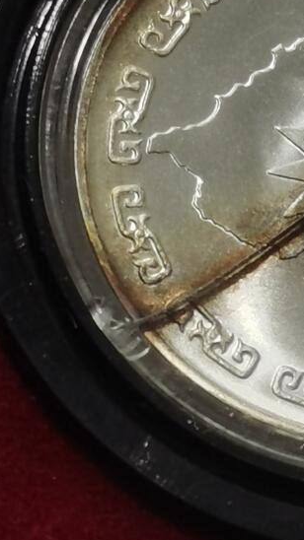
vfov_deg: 8.5
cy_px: 165
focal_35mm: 254
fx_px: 3642
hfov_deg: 4.8
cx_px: 330
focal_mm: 5.58
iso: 50
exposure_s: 1/224
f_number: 1.8
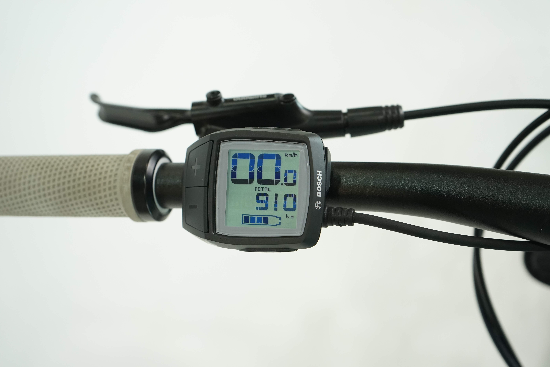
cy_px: 184
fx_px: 687
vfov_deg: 29.9
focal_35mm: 45
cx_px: 275
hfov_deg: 43.6
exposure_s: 1/200
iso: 1600
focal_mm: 45
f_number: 5.6
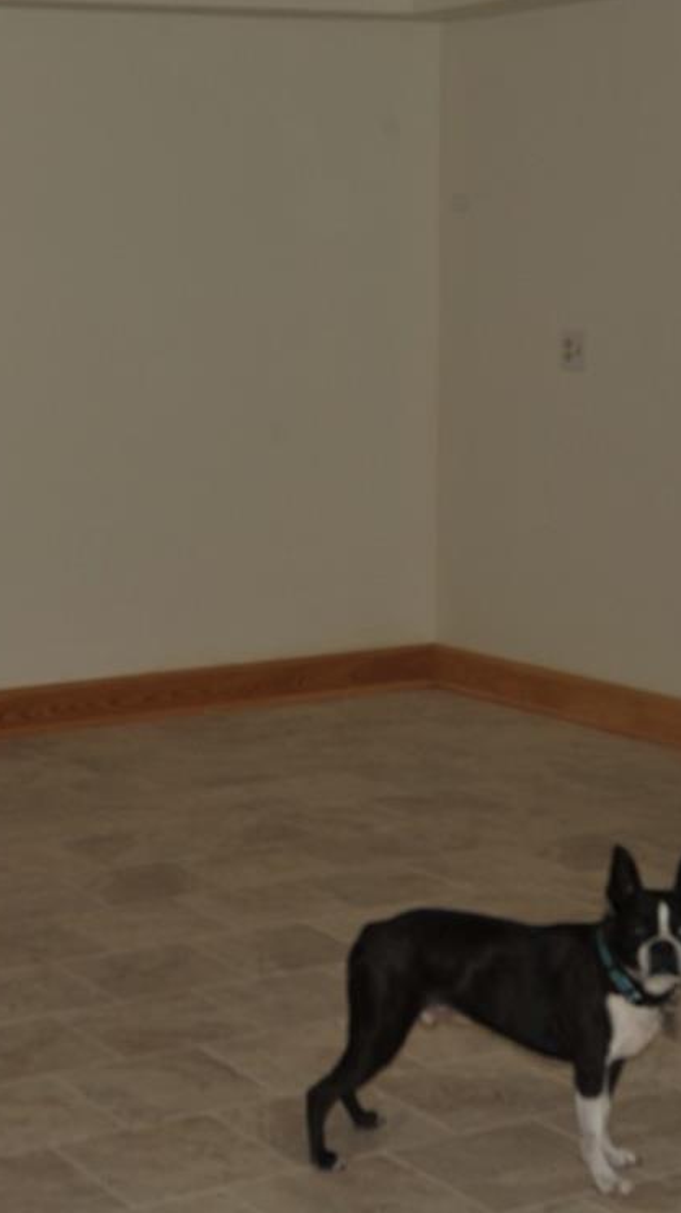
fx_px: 2538
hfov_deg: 15.2
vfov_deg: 26.8
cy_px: 565
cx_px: 139
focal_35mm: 79
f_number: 9
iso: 200
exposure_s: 1/160
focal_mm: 35
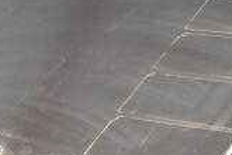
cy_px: 214
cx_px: -63
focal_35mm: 139
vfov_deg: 9.7
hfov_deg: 14.2
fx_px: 895
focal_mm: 25
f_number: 4
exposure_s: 1/125
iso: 2800
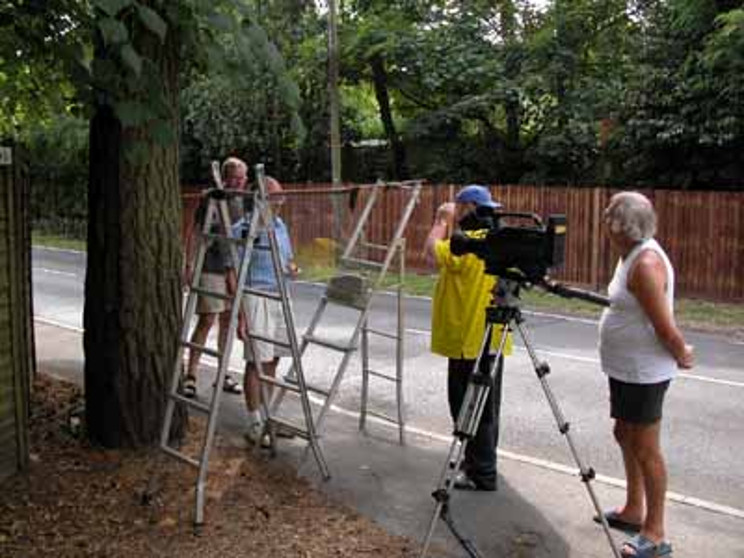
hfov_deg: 54.0
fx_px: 731
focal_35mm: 34
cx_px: 372
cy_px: 279
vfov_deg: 41.8
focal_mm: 8.9
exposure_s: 1/91.4
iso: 100
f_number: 3.5
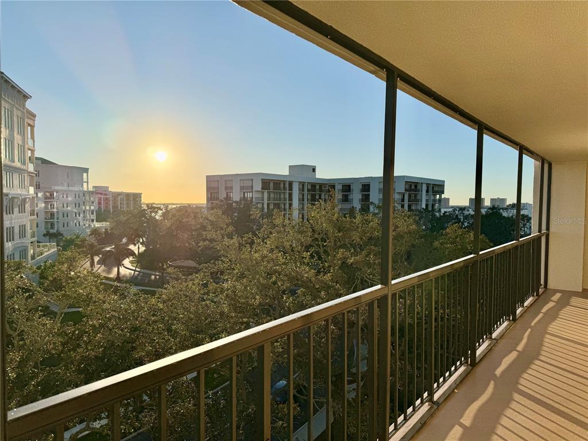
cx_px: 294
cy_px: 220
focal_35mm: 24
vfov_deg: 56.8
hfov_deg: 71.6
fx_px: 408
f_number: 1.78
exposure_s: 1/12346
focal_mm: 6.76
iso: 64
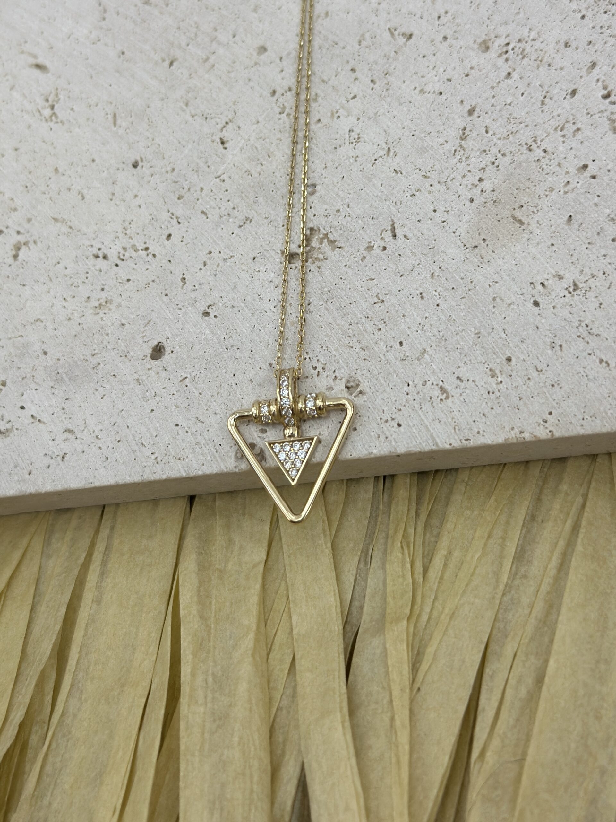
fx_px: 1139
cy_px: 411
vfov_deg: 39.7
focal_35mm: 48
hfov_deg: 30.3
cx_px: 308
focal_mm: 6.86
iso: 80
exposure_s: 1/456
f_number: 1.78
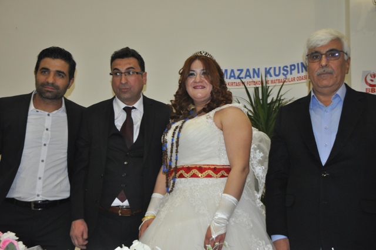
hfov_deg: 42.4
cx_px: 188
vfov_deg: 28.9
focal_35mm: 46
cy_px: 125
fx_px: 485
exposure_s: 1/60
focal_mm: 31
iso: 800
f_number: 4
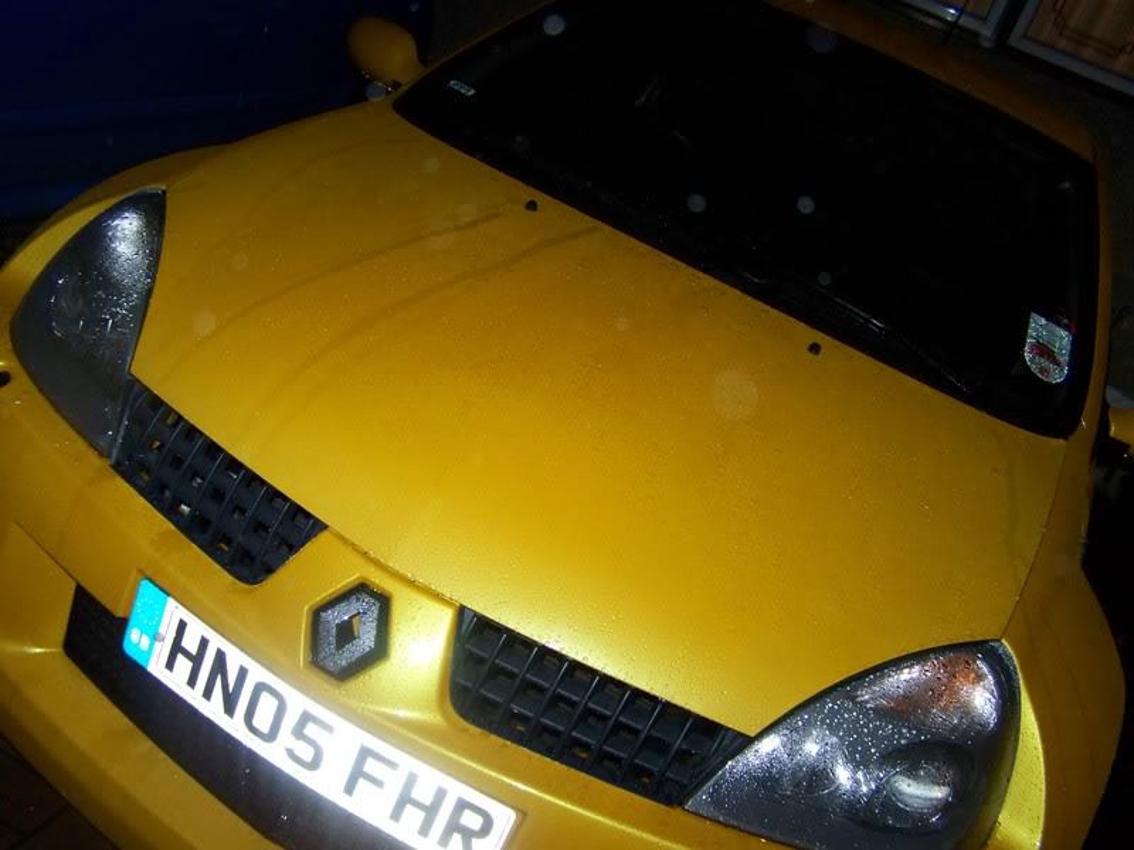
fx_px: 1245
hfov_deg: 49.0
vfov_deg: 37.7
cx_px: 567
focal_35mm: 38
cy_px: 425
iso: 200
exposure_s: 1/30
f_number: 2.8
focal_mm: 6.3
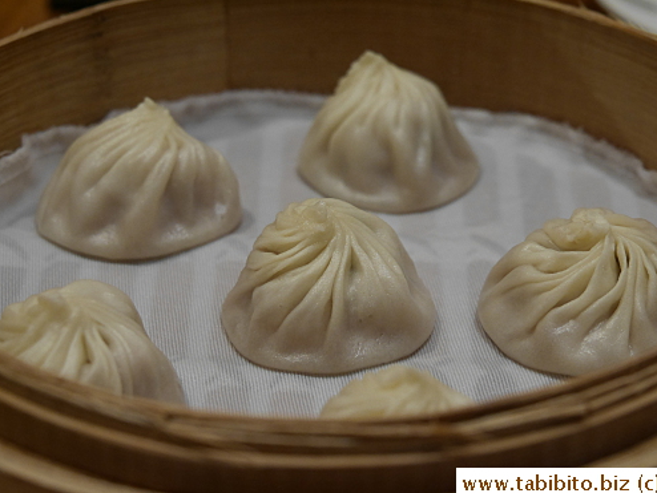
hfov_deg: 20.6
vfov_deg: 15.6
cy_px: 245
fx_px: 1804
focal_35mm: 95
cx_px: 330
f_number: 5.5
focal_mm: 47
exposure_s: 1/100
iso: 1600
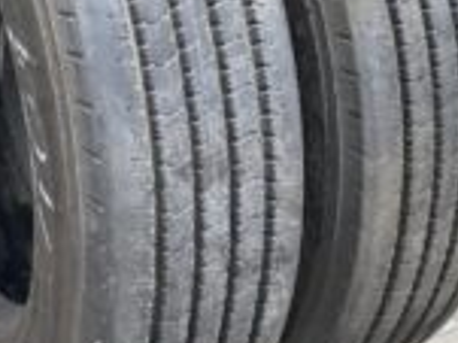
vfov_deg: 19.8
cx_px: 224
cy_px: 99
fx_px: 978
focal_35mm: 74
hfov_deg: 26.3
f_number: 1.8
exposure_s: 1/1727
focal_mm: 4.25
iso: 32
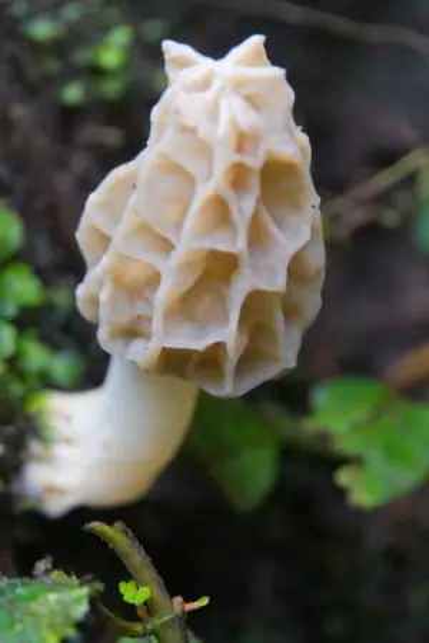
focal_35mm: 600
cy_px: 322
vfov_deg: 3.4
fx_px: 10724
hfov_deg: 2.3
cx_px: 214
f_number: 4
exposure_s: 1/30
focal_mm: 220
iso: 640
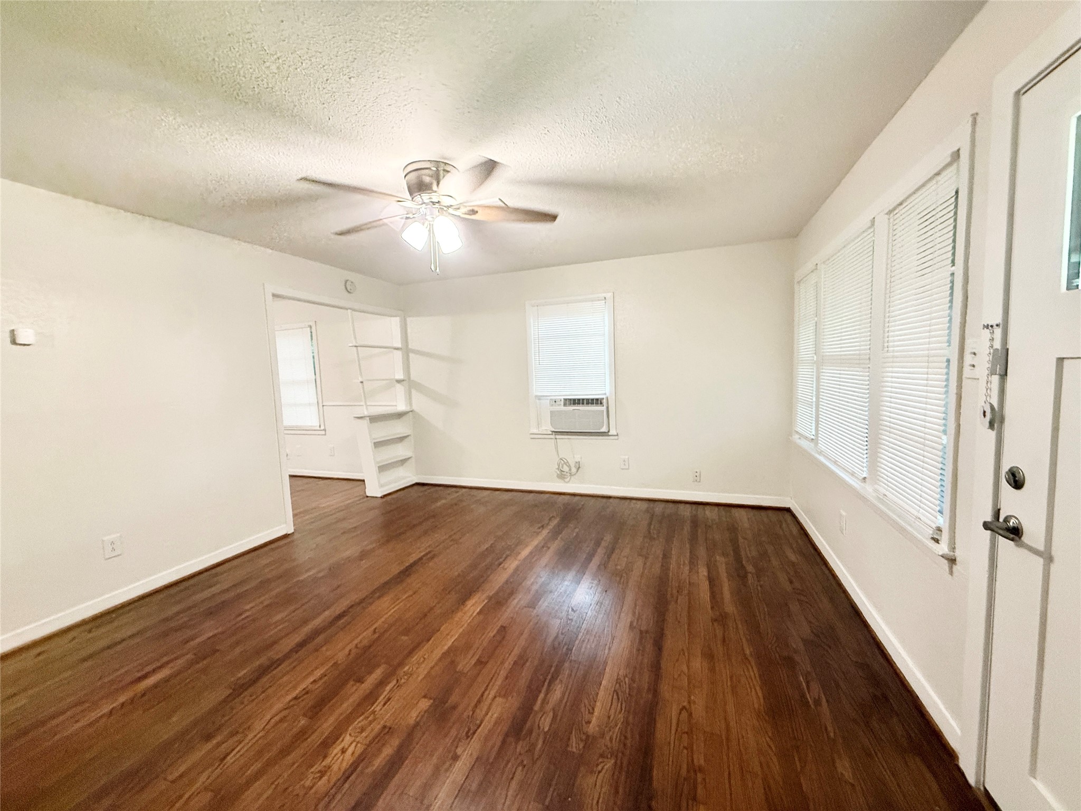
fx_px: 437
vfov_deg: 85.7
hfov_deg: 102.1
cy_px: 406
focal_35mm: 14
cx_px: 540
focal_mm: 2.22
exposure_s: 1/60
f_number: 2.2
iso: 400
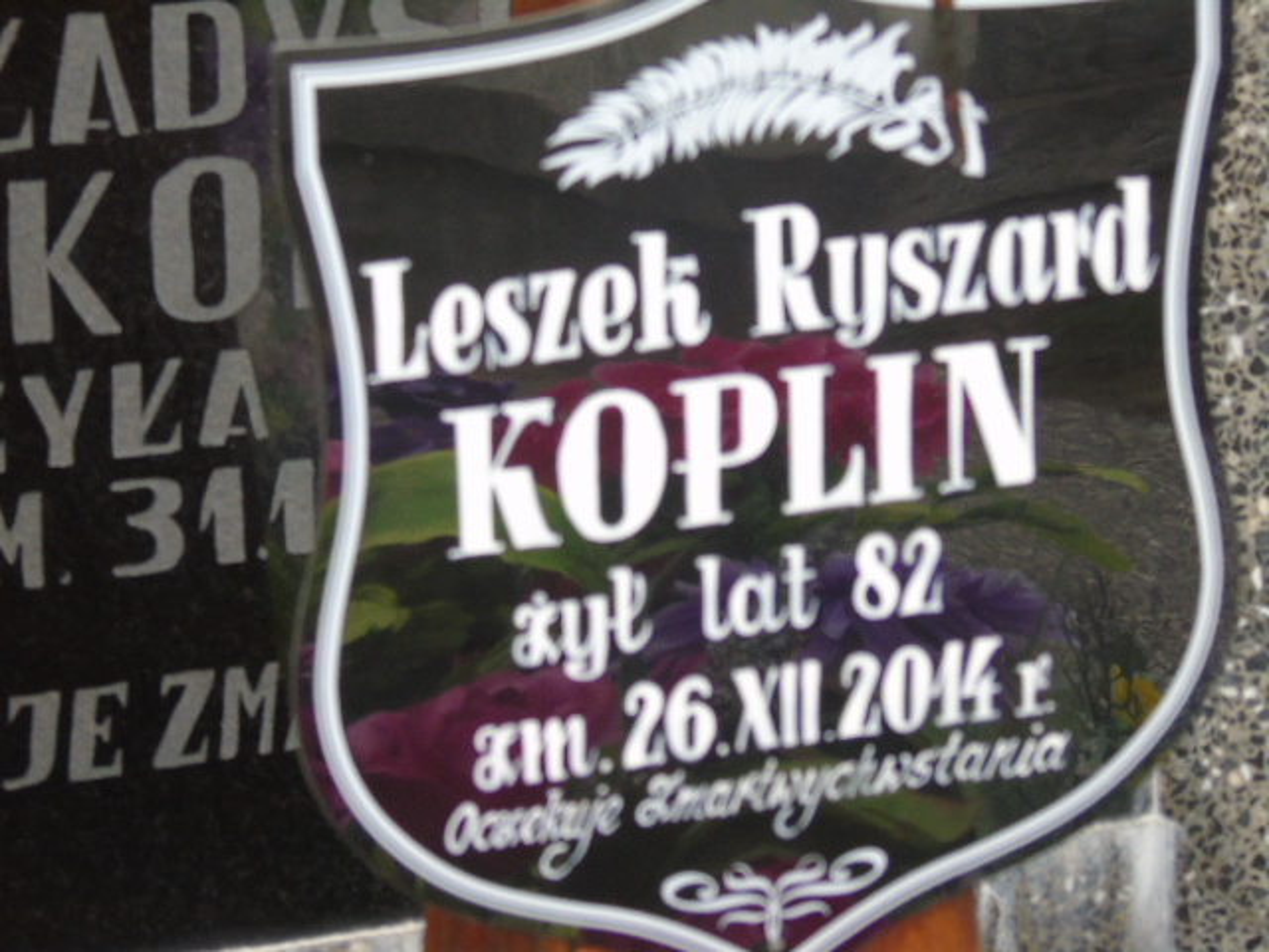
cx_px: 634
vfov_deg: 5.3
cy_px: 476
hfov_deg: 7.1
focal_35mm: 278
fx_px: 10191
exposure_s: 1/125
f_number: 4.9
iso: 400
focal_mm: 50
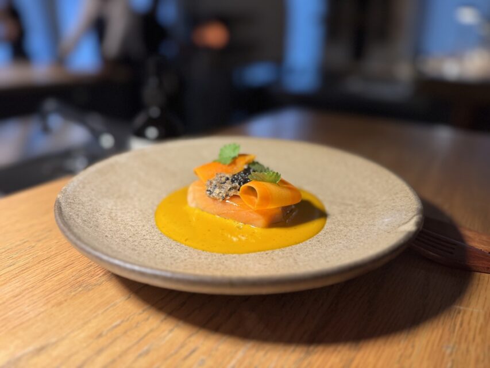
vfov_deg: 56.8
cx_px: 245
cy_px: 184
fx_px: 340
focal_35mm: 24
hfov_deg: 71.6
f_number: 1.78
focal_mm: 6.76
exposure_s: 1/60
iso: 200
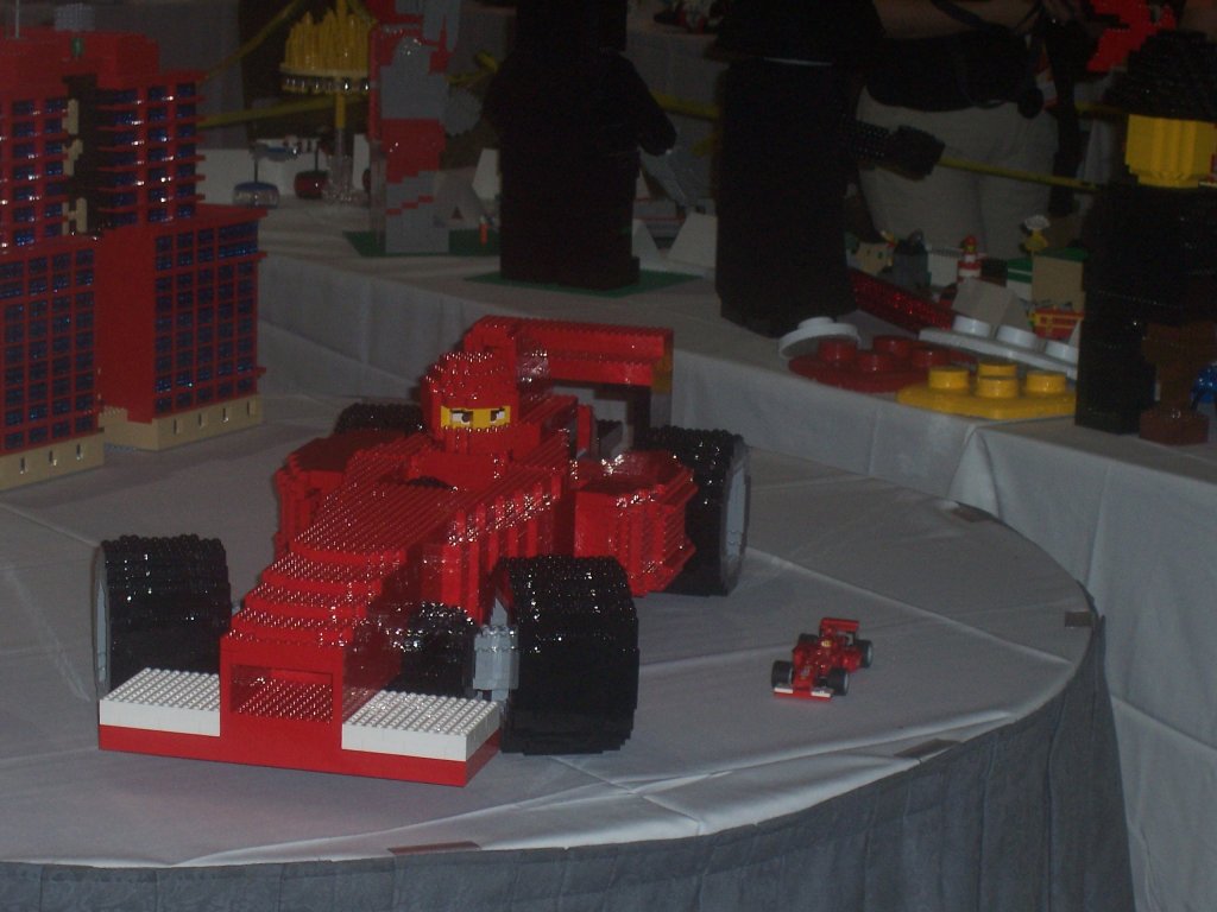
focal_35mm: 102
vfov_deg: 14.5
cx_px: 608
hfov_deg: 19.3
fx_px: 3586
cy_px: 456
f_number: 4.6
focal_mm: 16.8
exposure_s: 1/90
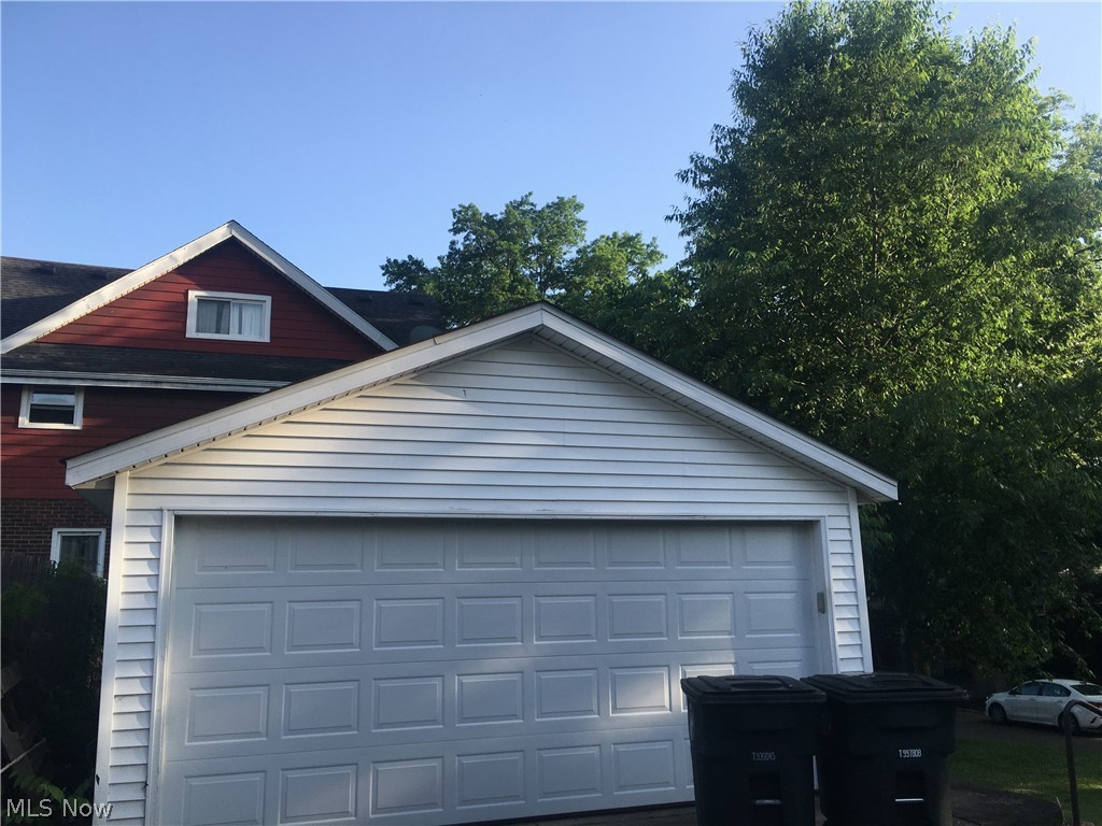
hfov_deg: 61.7
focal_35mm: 29
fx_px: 923
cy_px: 413
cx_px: 551
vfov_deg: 48.2
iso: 25
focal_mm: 4.15
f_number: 2.2
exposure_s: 1/657
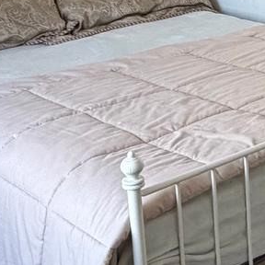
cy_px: 49
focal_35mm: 88
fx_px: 762
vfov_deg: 19.5
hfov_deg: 18.6
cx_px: 326
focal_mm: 2.22
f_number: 2.2
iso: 250
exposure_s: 1/120
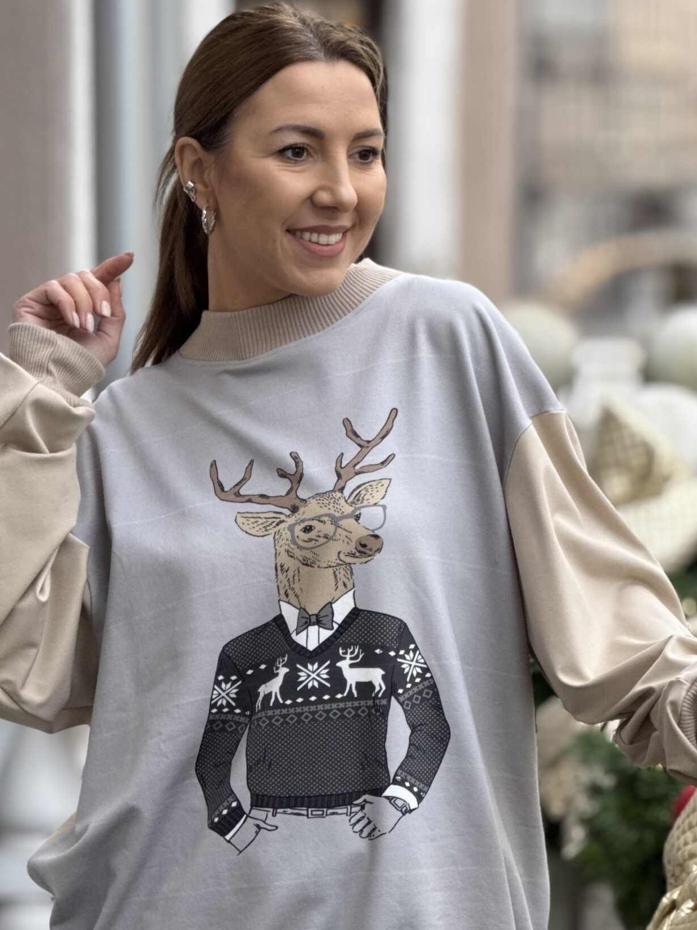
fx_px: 5021
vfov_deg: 10.6
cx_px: 317
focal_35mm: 187
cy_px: 588
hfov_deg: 7.9
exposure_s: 1/99
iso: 64
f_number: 2.8
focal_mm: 15.66
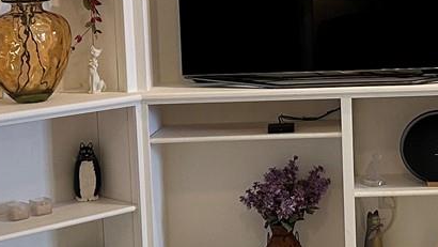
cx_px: 395
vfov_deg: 11.8
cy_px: 44
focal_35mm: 102
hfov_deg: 20.5
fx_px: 1185
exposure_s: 1/60
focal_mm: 6.86
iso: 200
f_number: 1.78
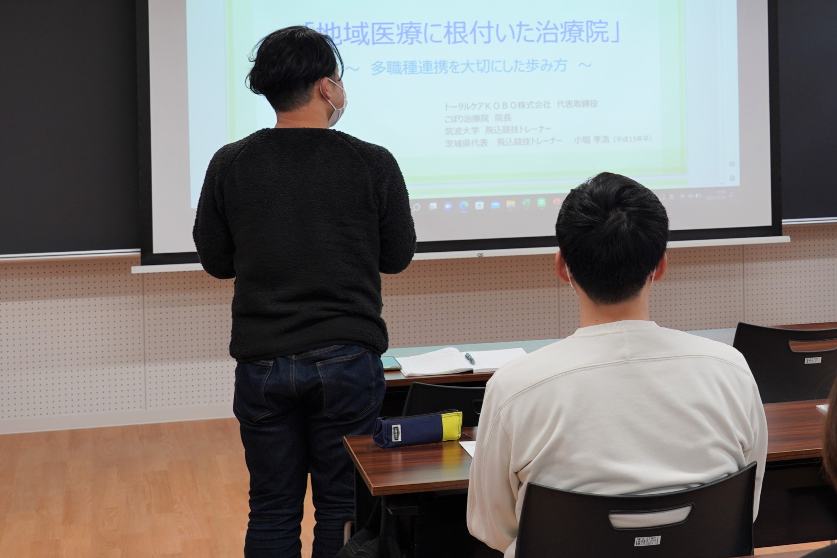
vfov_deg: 24.3
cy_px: 253
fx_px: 1296
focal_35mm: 56
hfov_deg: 35.2
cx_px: 599
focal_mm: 25
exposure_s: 1/60
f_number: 4
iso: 160
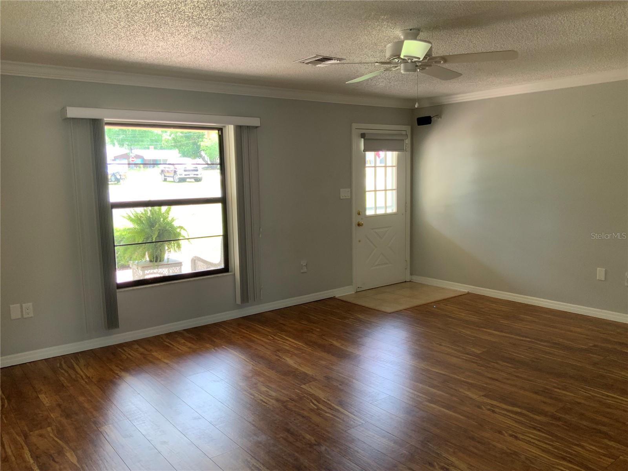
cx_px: 314
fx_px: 526
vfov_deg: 48.2
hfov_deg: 61.7
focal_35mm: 29
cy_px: 236
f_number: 1.8
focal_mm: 3
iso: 40
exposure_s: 1/60
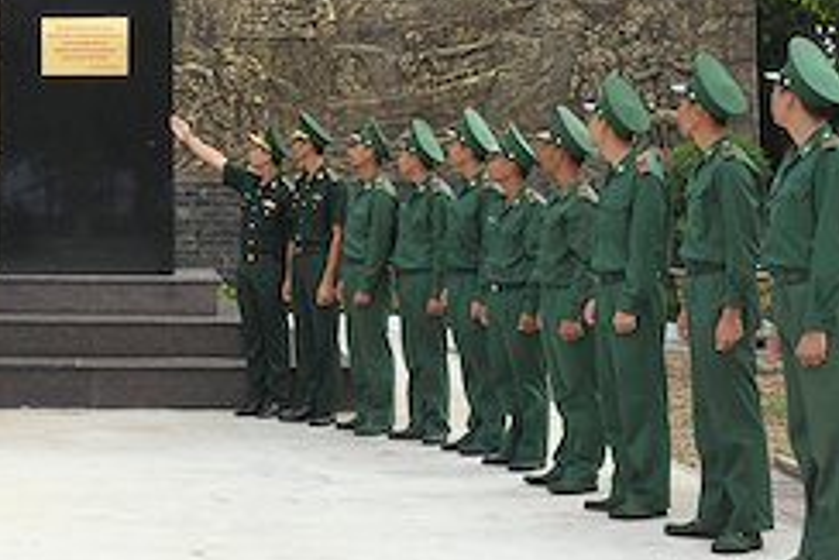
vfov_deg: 18.4
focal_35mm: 73
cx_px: 65
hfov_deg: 26.6
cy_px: 52
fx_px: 1702
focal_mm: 22
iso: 500
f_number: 13
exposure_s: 1/125
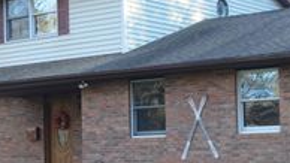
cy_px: 125
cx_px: 145
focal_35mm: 105
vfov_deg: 11.5
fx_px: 807
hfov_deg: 20.4
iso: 400
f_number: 5
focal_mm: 26
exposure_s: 1/100
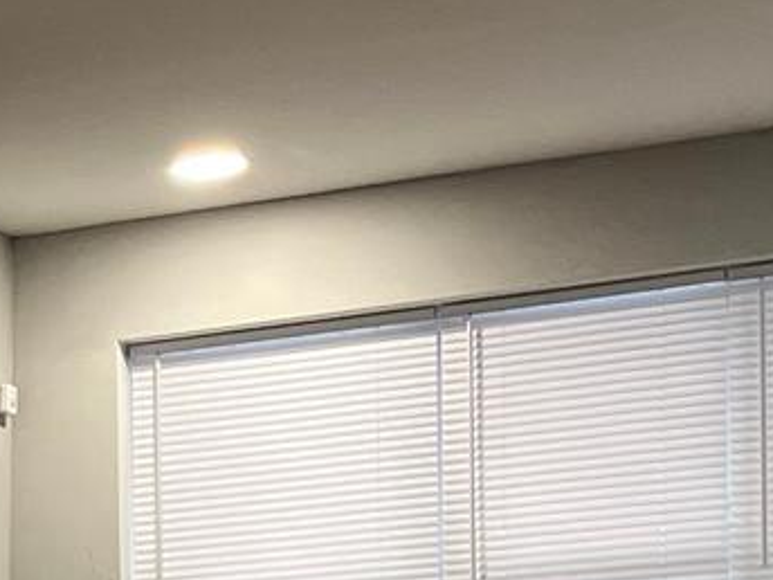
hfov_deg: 11.0
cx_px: -1004
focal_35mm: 155
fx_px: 3461
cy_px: 1032
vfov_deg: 9.2
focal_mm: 5.1
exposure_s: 1/120
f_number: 1.6
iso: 125
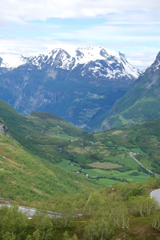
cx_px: 80
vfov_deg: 29.8
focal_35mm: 68
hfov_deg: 20.2
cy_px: 120
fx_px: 449
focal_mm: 45
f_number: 8
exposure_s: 1/200
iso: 100
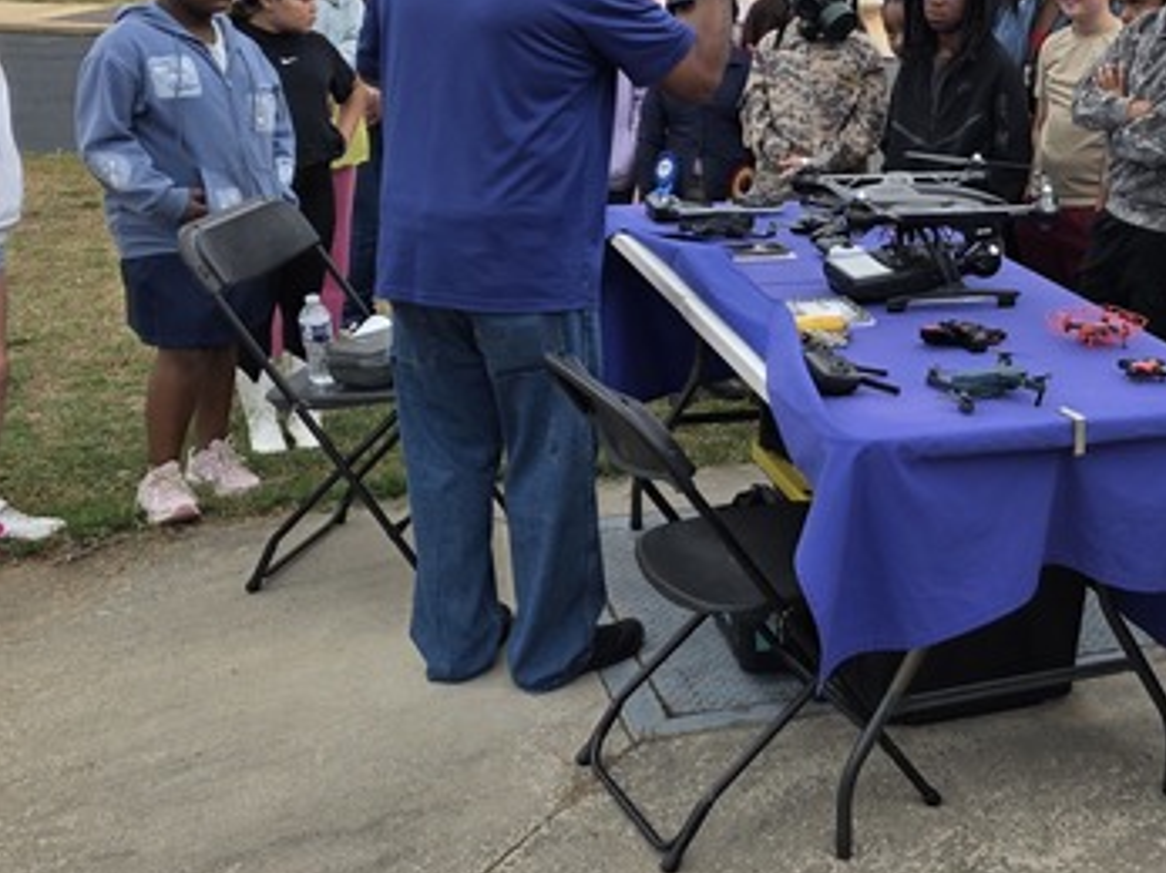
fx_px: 1785
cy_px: 289
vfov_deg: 27.3
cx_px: 1018
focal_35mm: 53
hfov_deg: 34.4
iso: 40
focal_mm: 6.3
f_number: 1.7
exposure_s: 1/359
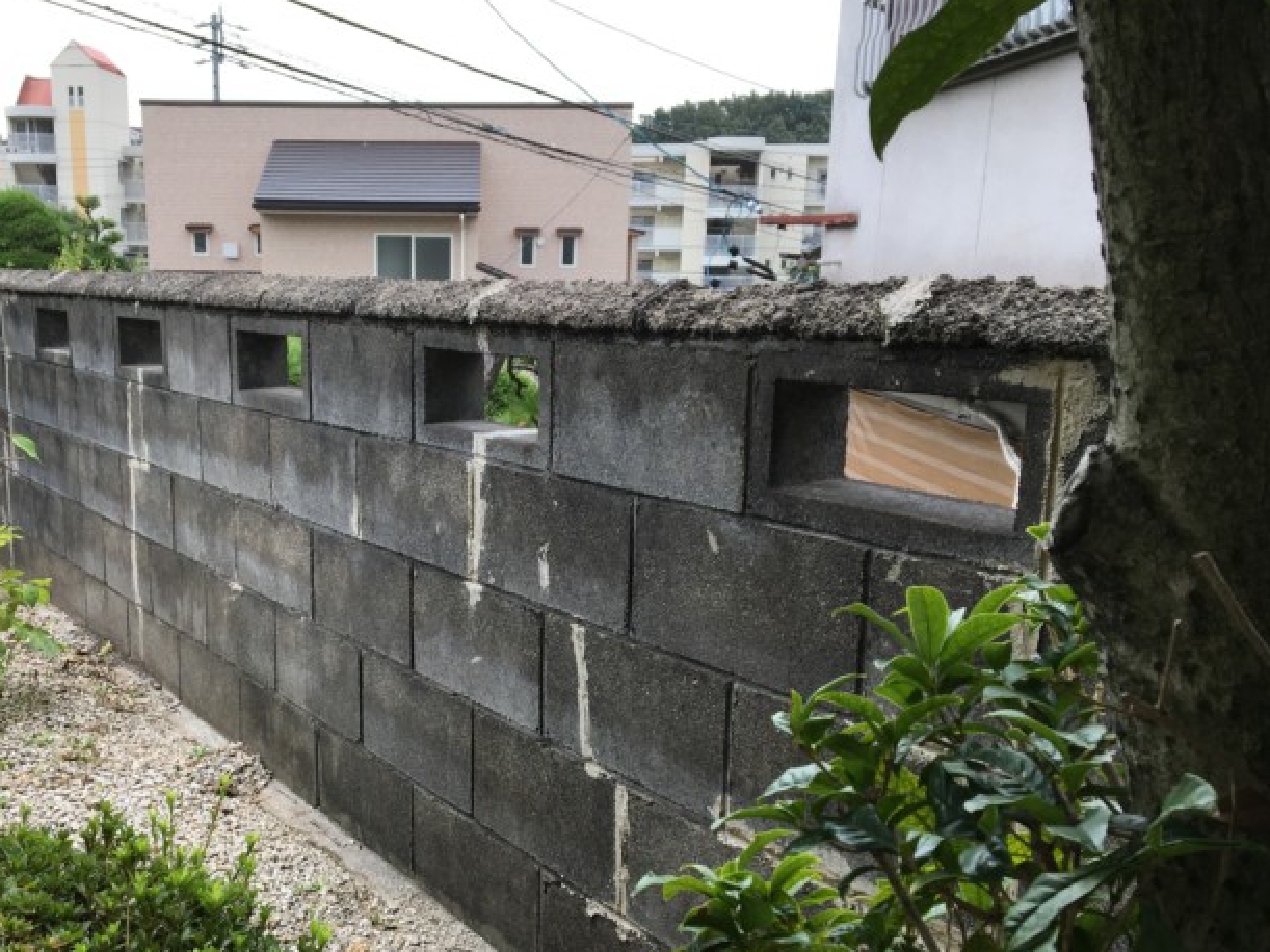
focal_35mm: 38
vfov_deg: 37.5
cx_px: 459
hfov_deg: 48.4
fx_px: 1394
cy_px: 576
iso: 25
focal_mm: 4.15
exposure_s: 1/278
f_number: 2.2
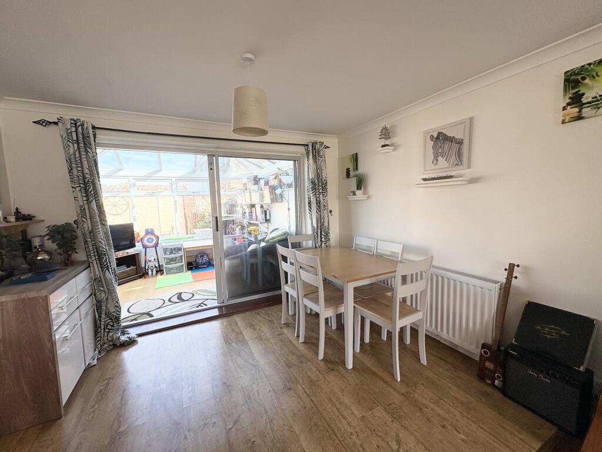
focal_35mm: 14
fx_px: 243
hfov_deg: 102.1
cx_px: 301
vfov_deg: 85.7
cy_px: 226
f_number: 2.2
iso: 100
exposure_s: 1/136
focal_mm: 2.22
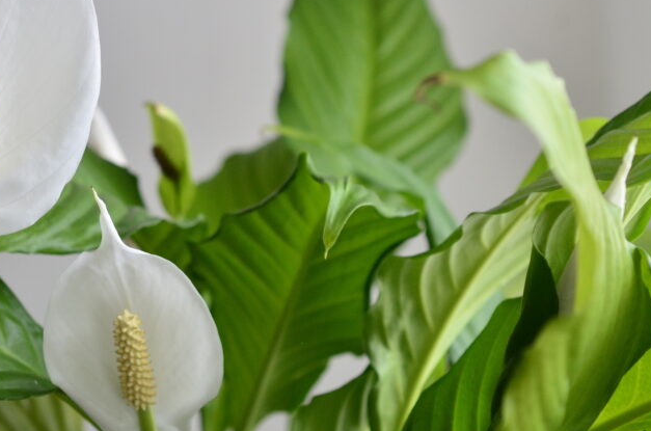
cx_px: 217
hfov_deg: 20.8
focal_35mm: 98
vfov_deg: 13.9
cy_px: 179
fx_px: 1768
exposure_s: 1/200
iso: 800
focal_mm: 40
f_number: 4.5
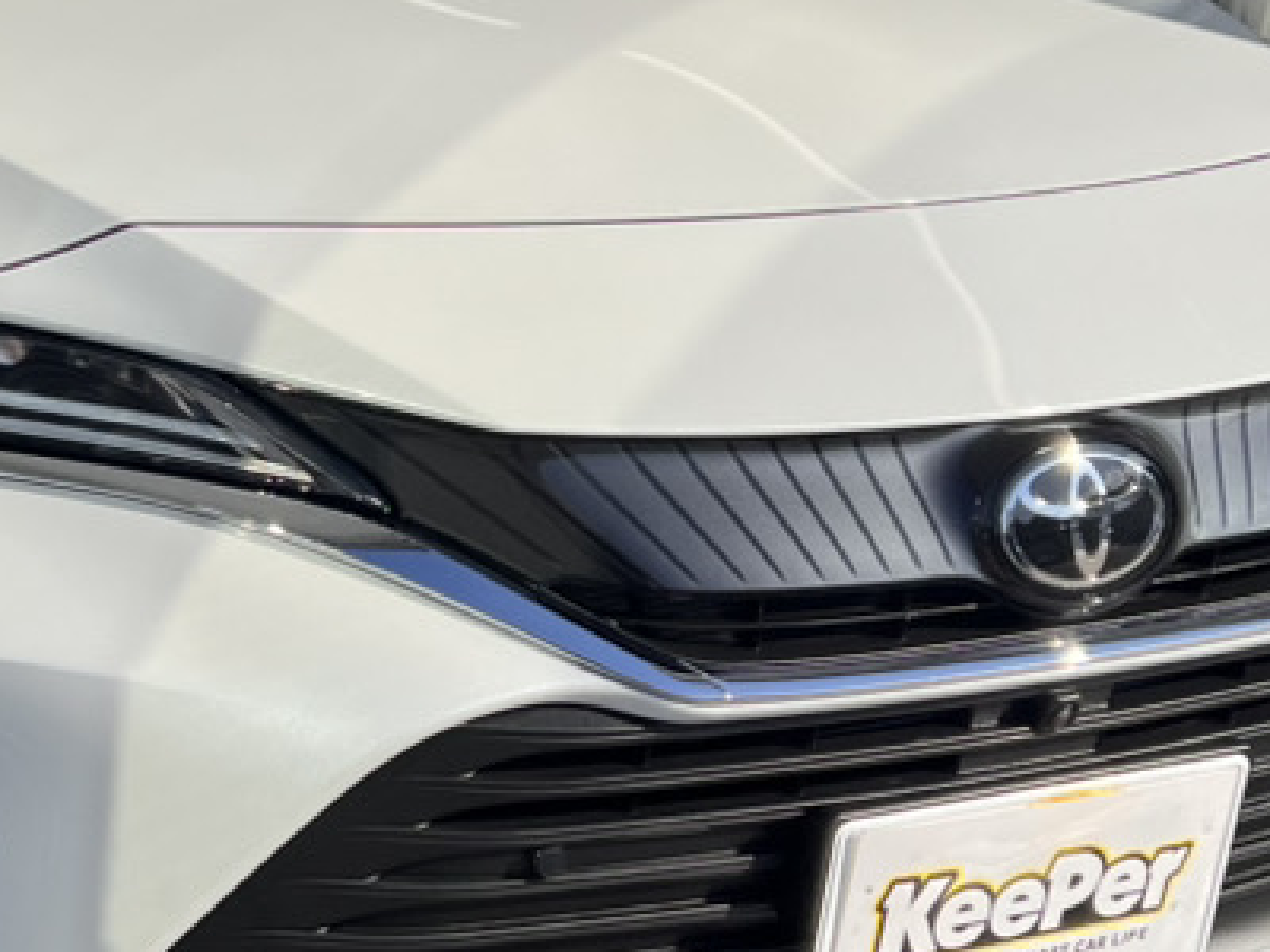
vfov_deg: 18.9
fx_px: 2862
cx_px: 190
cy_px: 435
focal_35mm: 78
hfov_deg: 24.5
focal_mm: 5.7
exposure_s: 1/4630
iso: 50
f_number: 1.5
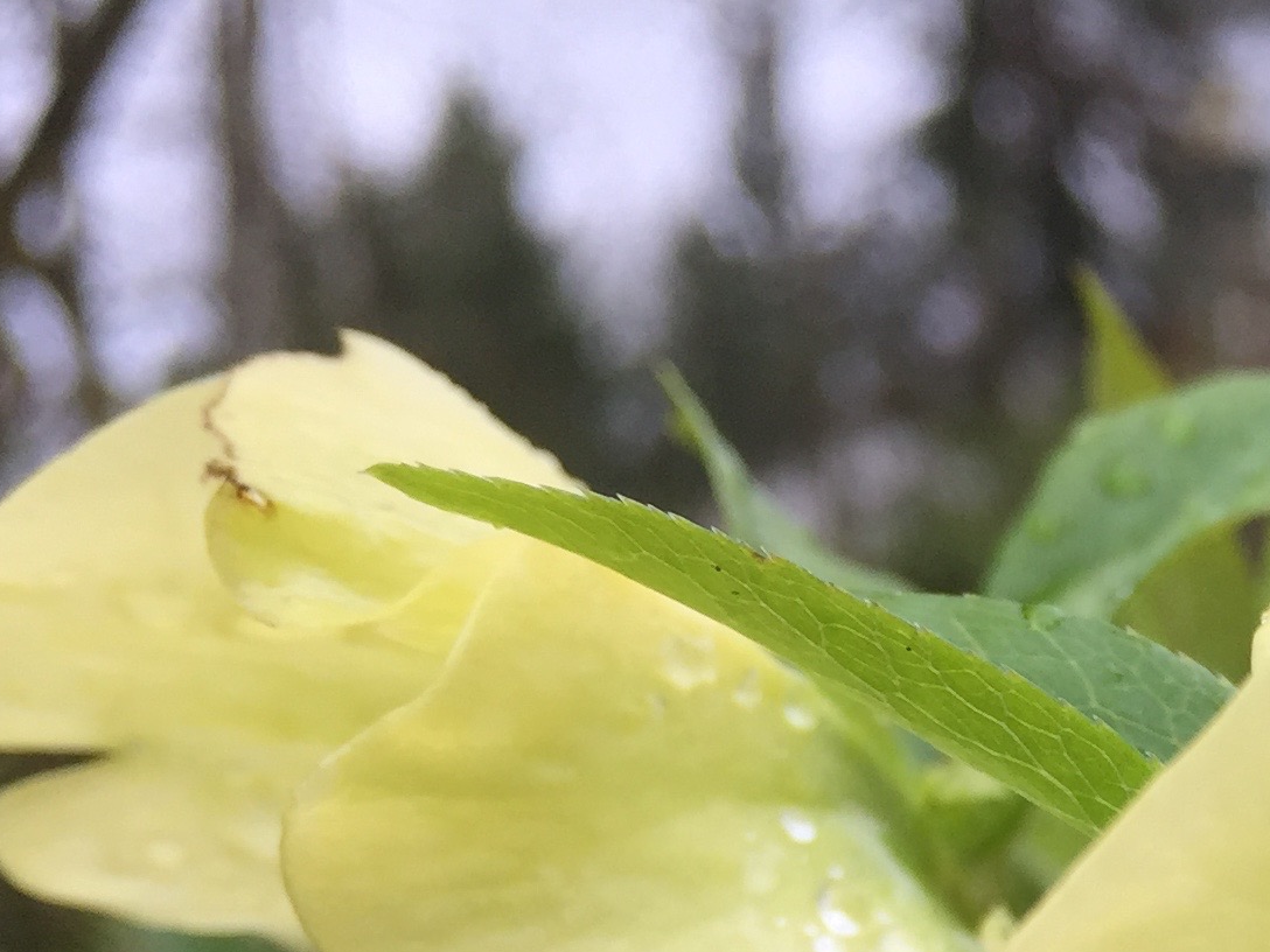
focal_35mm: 87
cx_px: 1494
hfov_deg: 21.1
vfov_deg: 15.7
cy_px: 1407
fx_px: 3192
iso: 32
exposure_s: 1/111
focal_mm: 4.15
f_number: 2.2
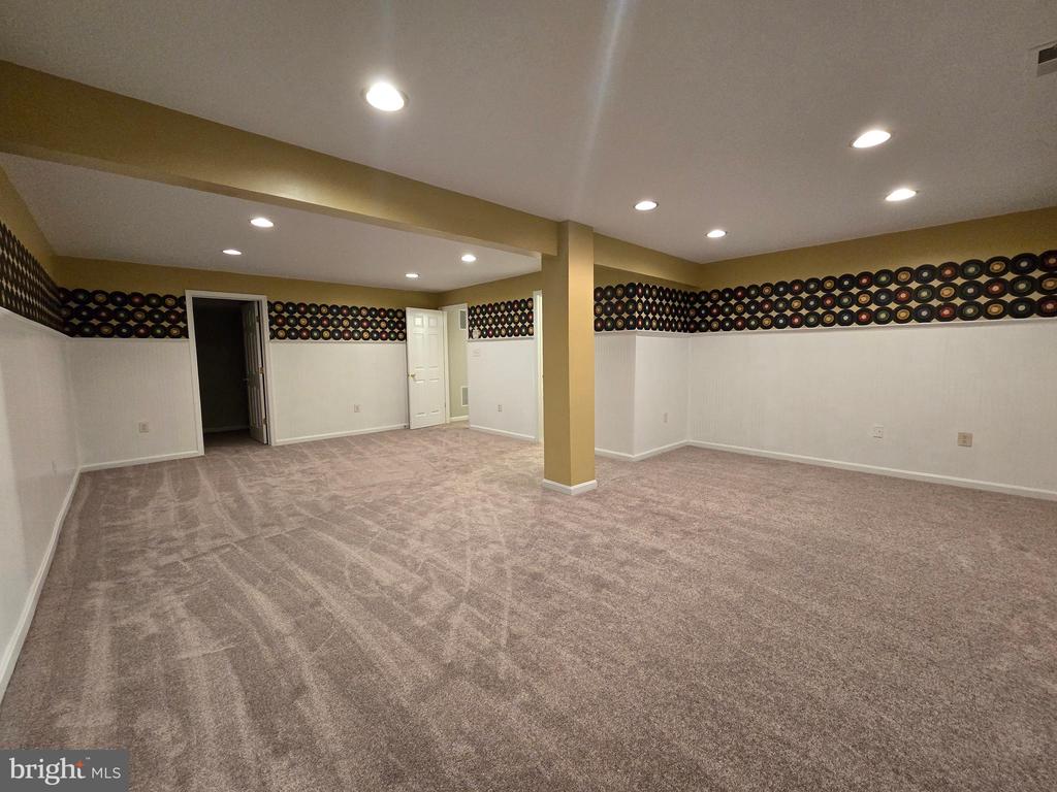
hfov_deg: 106.2
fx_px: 397
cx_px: 528
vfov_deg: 89.9
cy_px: 396
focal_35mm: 13
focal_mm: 2.2
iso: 640
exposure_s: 1/60
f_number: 2.2
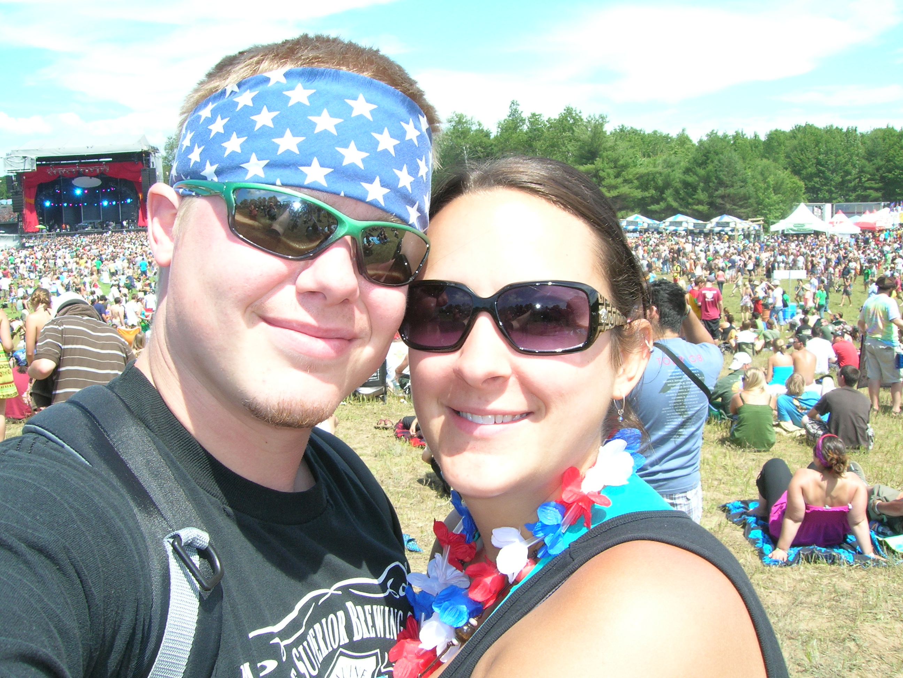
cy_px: 339
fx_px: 887
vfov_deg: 41.8
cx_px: 452
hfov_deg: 54.0
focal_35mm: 34
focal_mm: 5.7
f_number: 4.9
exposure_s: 1/159
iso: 50
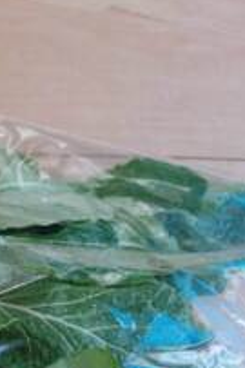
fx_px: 654
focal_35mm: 64
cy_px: 315
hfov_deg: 19.2
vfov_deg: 30.4
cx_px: -93
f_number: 1.79
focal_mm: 4.74
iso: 136
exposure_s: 1/33
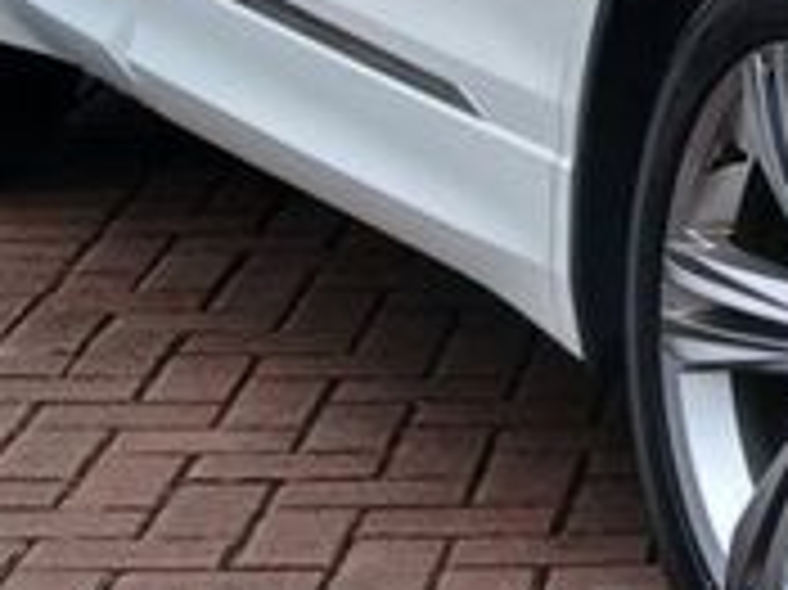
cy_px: -135
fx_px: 2025
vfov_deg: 15.9
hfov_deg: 18.7
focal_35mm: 89
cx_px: 1270
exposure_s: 1/100
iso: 20
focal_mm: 3.98
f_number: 1.8
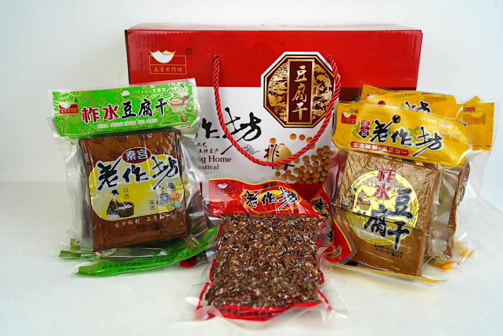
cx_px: 252
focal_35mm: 33
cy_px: 168
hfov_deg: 57.2
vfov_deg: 40.0
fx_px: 461
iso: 250
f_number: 4
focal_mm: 33
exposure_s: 1/160
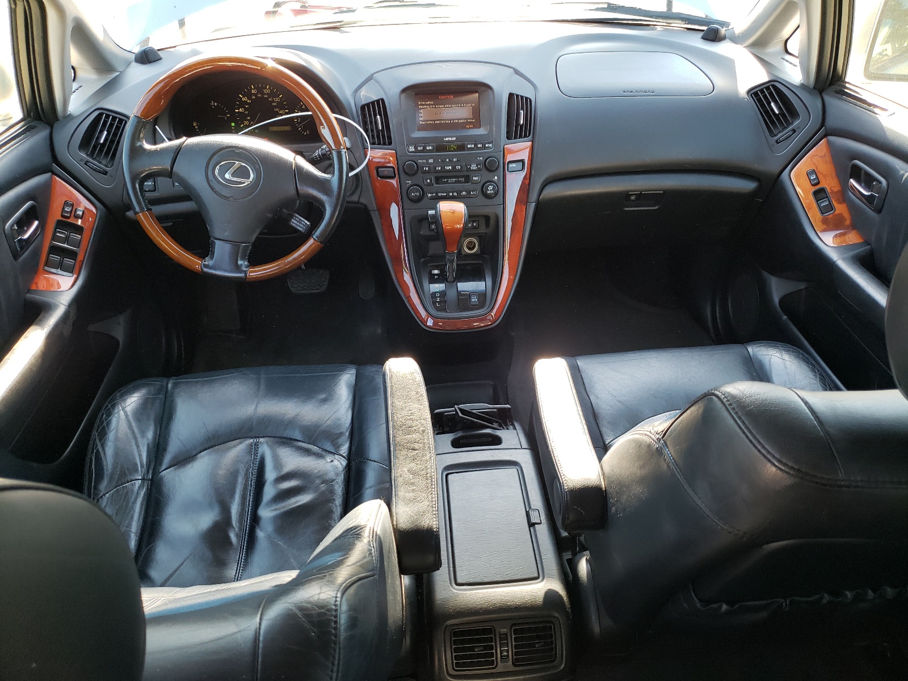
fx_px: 682
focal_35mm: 26
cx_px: 454
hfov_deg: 67.3
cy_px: 340
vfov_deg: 53.1
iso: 69
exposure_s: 1/120
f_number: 1.5
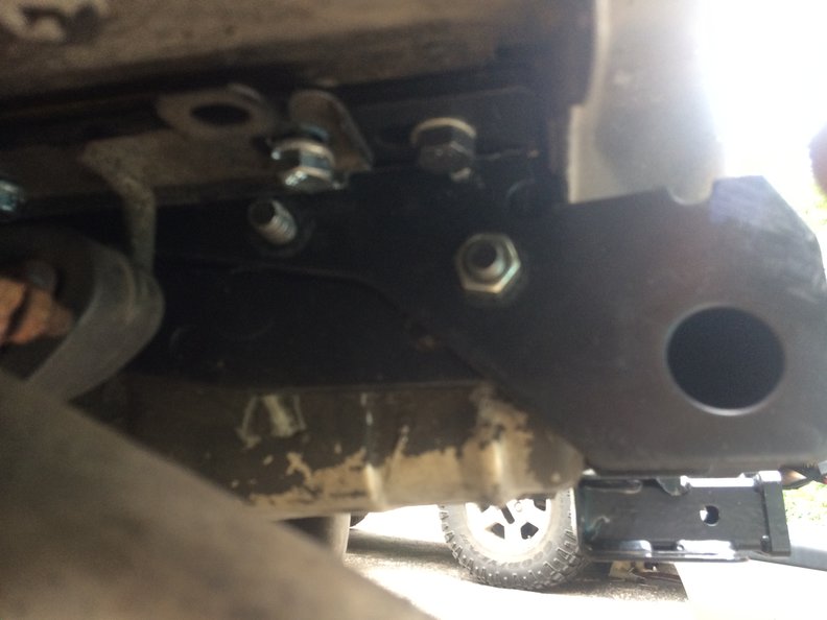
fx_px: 693
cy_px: 310
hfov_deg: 61.7
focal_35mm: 29
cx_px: 414
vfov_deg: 48.2
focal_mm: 4.15
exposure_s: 1/30
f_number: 2.2
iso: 40
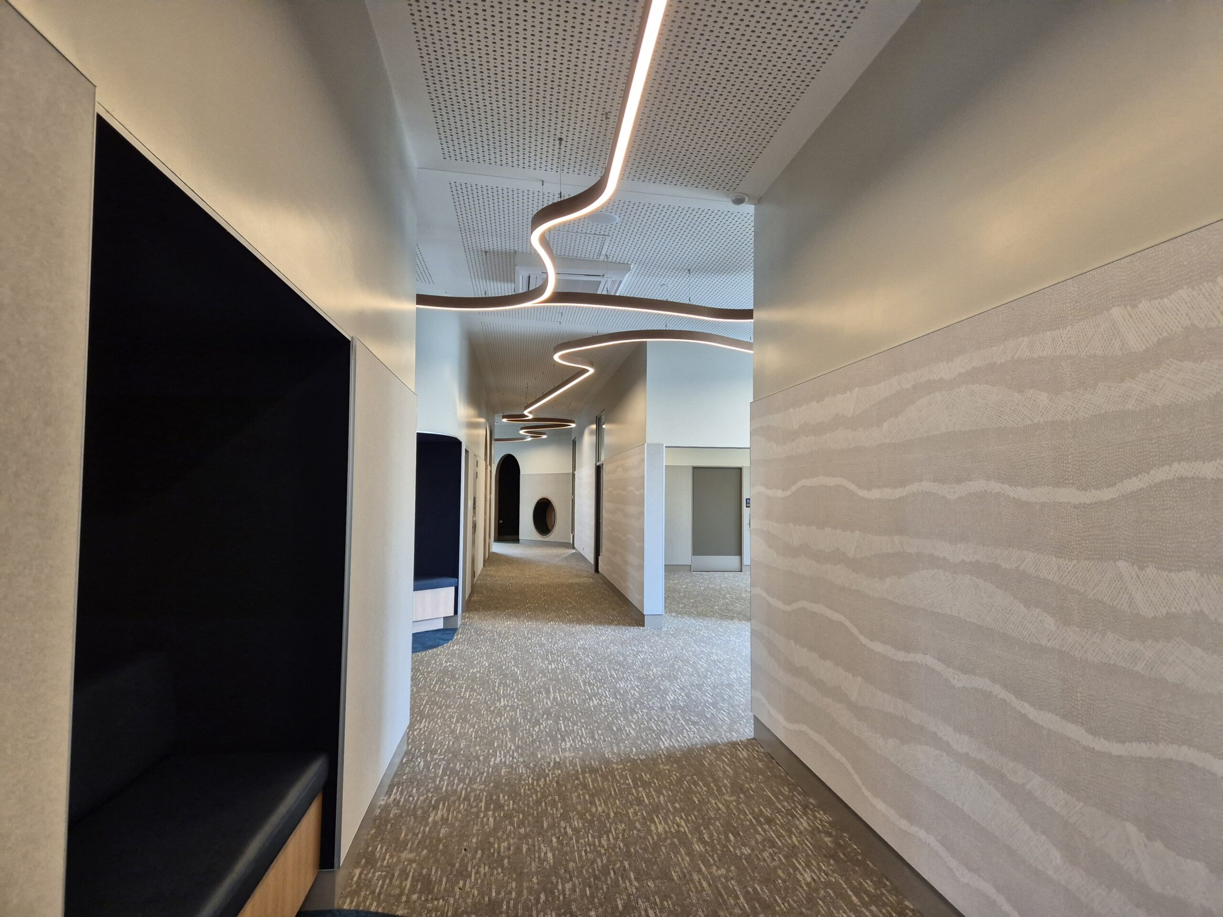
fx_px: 813
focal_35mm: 23
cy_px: 458
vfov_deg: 58.9
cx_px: 612
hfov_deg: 73.9
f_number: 1.8
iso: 160
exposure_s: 1/100
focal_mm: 5.4
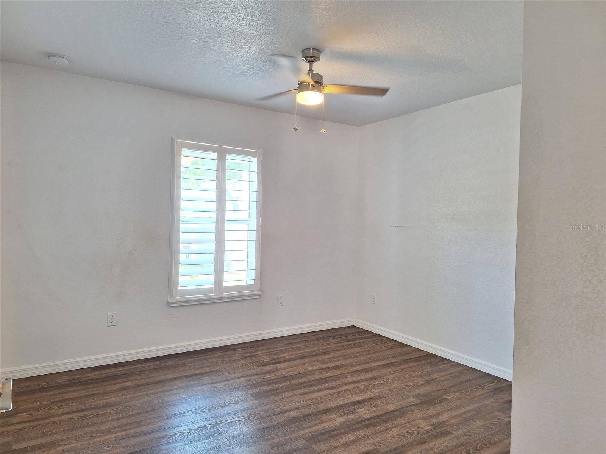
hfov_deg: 73.9
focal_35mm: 23
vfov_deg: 58.9
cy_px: 227
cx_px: 303
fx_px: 403
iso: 80
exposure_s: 1/40
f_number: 1.8
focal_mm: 5.54
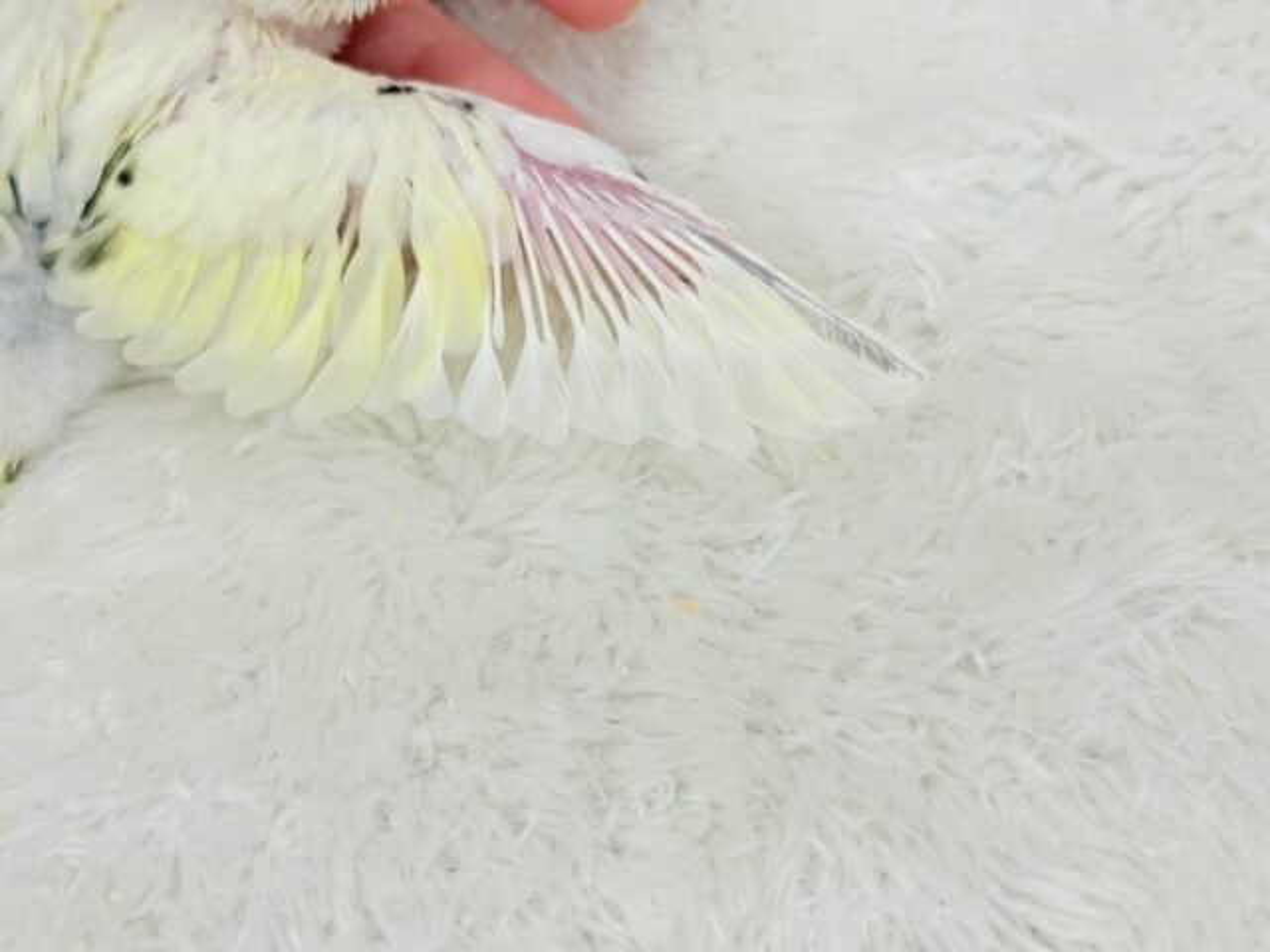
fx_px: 1908
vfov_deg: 28.0
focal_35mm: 52
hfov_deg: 36.8
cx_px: 635
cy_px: 476
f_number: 1.6
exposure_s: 1/100
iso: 40
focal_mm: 5.96
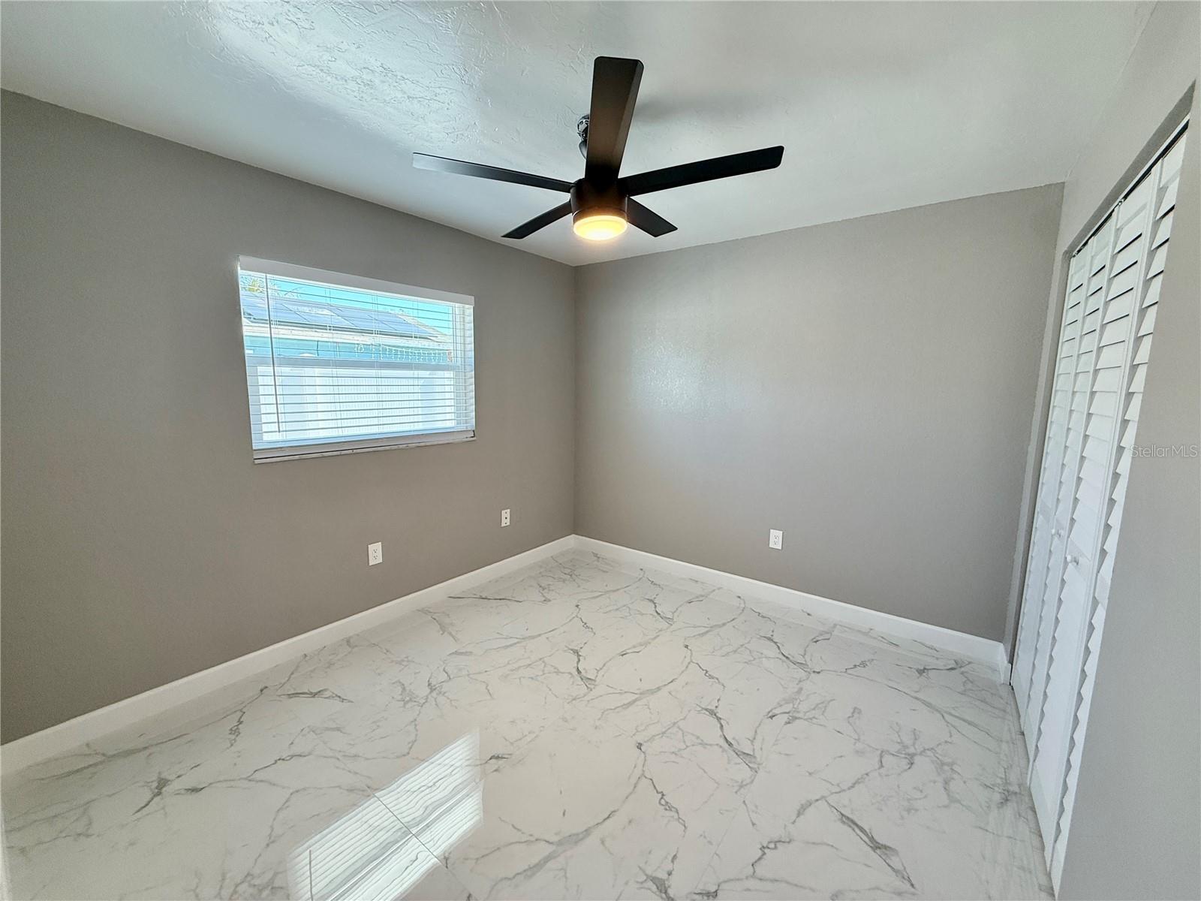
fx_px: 486
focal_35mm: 14
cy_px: 450
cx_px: 600
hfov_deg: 102.1
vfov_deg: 85.7
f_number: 2.2
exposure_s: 1/120
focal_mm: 2.22
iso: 160
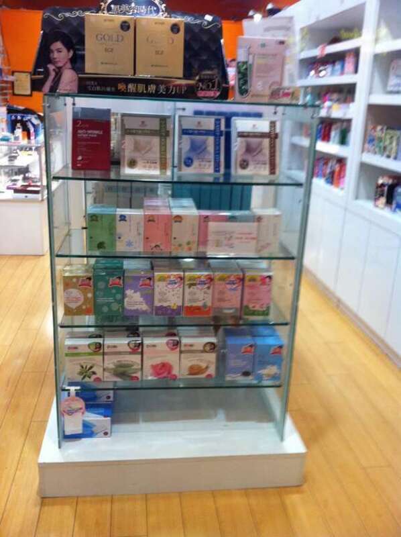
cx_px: 200
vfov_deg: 52.7
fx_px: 542
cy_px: 268
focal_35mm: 35
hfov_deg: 40.6
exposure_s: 1/15
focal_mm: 3.85
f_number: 2.8
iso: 125
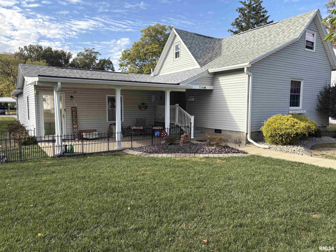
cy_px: 126
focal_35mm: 26
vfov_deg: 53.1
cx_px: 168
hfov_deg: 67.3
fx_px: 252
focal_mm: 5.96
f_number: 1.6
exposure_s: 1/1517
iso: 50
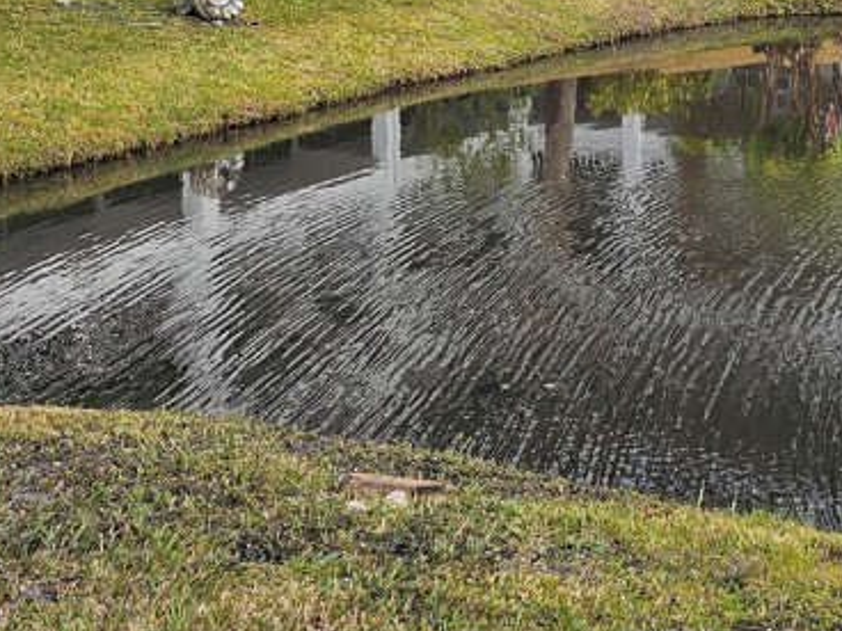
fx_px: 1557
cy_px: -114
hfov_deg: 29.2
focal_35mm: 64
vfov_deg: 21.4
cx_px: 741
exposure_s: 1/585
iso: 12
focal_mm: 6.3
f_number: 1.7
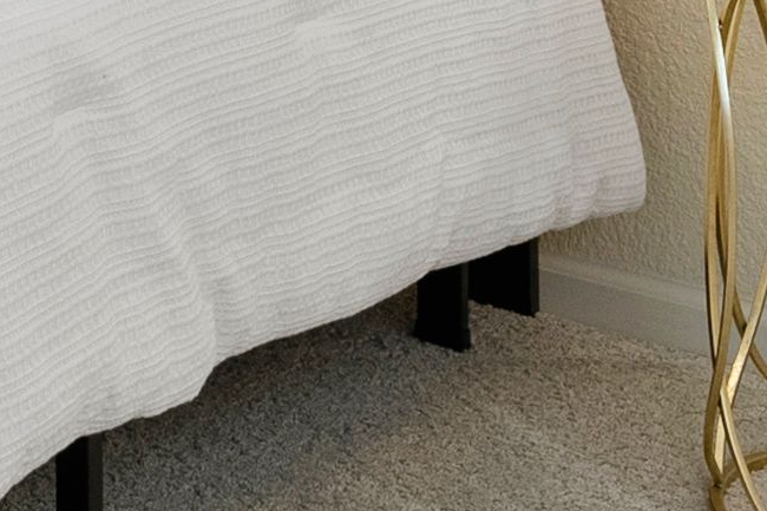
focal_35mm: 124
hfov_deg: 13.1
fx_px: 2641
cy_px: -680
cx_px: -979
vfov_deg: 9.8
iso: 640
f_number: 8
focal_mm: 19
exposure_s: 1/15
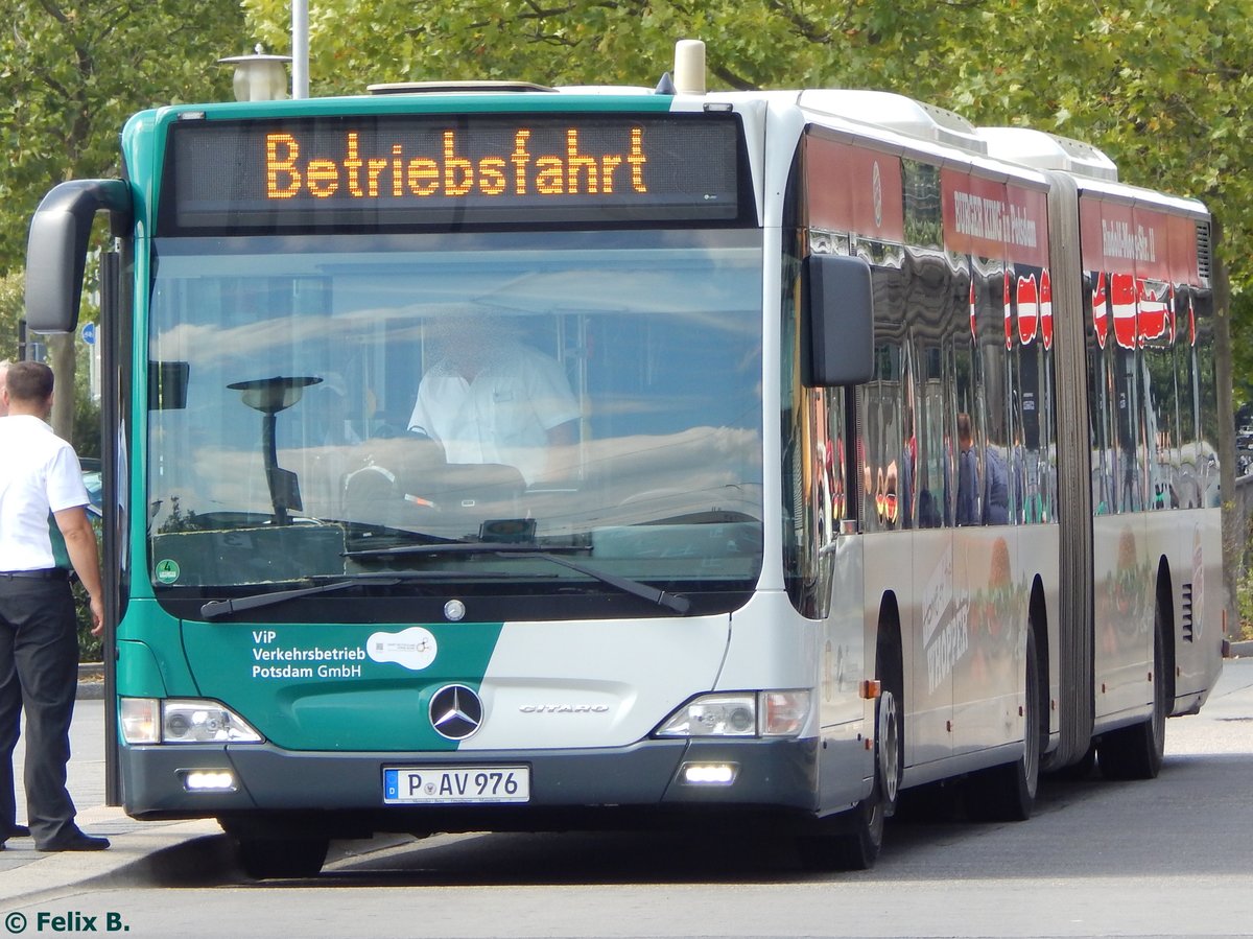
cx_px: 626
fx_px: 9046
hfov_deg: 7.9
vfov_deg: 5.9
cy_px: 470
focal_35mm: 250
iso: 125
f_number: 5.6
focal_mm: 44.9
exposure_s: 1/160
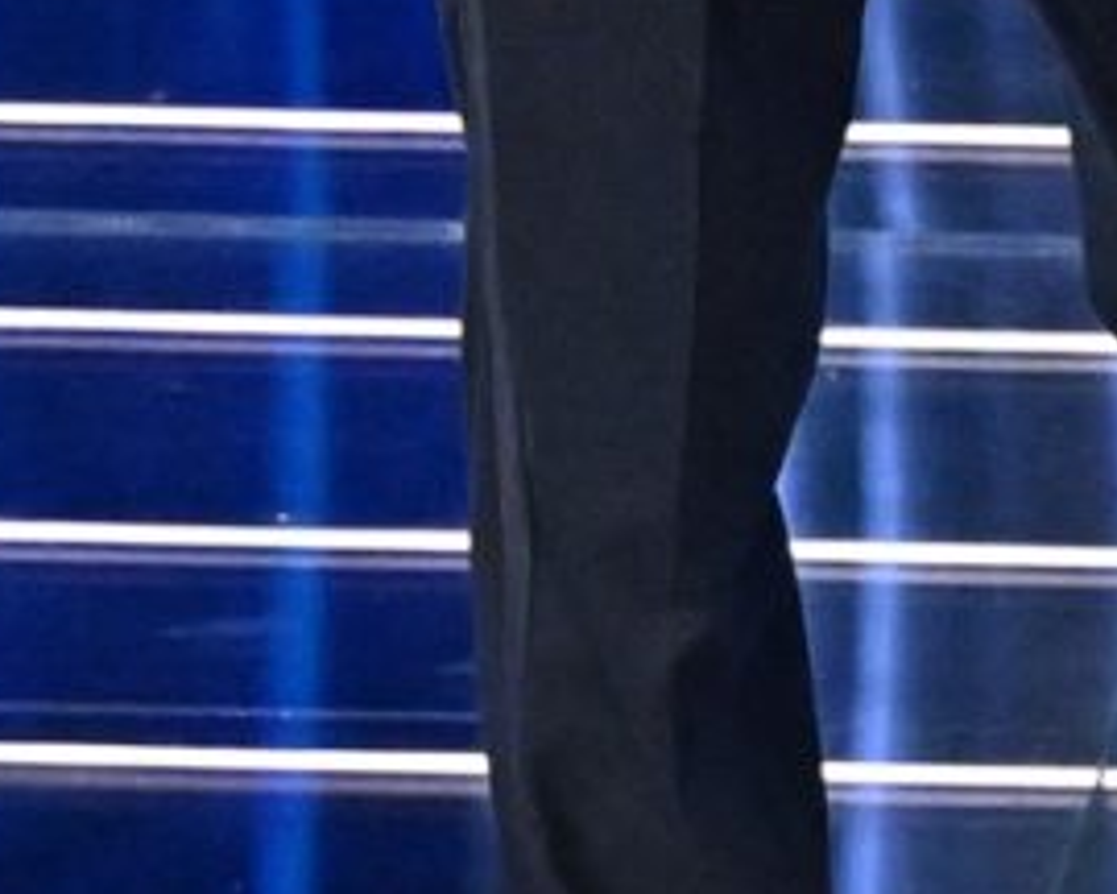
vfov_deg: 1.0
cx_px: 3645
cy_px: -1488
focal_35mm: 1531
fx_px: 50613
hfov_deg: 1.3
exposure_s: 1/320
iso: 3200
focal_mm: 115
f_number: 3.2
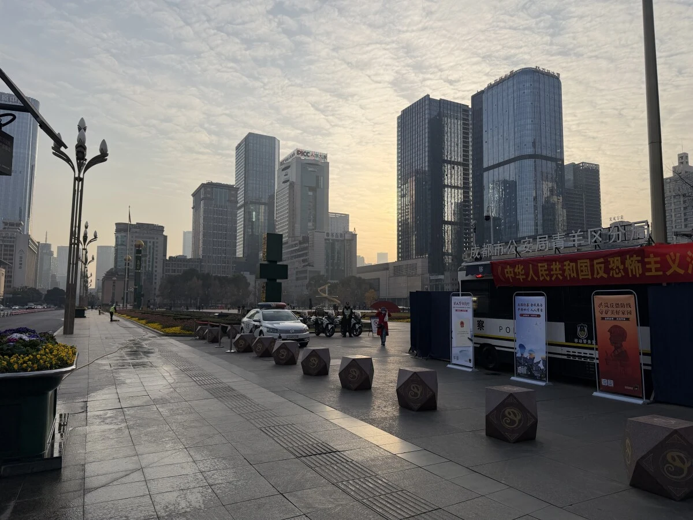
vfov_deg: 56.8
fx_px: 480
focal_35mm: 24
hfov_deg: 71.6
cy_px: 260
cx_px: 346
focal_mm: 6.76
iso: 100
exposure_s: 1/8130
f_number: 1.78
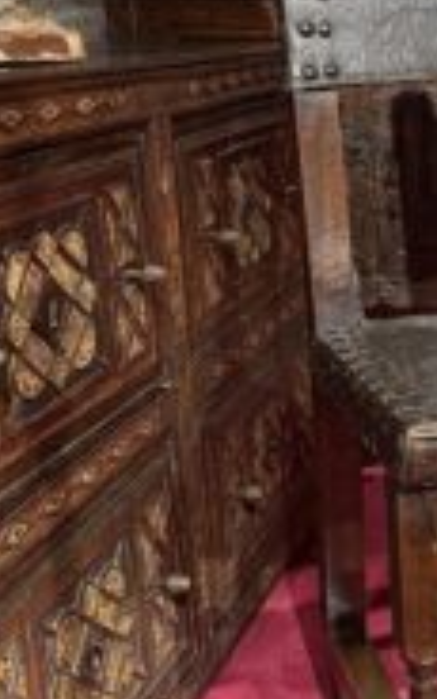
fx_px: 1143
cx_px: 566
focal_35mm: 60
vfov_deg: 33.9
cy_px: 285
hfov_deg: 19.9
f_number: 1.6
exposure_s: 1/50
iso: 160
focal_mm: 4.2
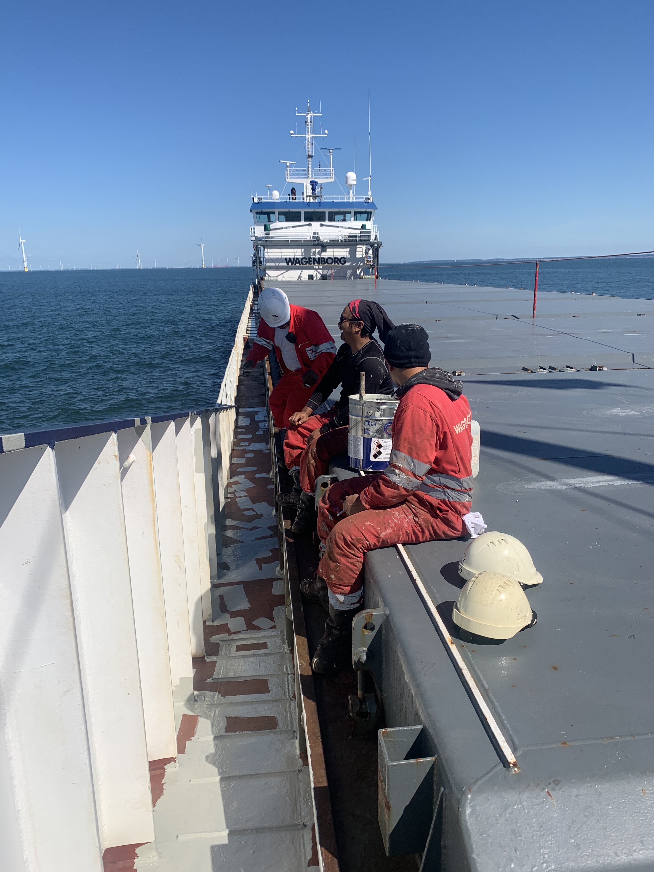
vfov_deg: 67.3
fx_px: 655
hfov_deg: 53.1
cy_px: 436
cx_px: 327
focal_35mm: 26
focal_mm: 4.25
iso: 25
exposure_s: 1/3788
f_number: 1.8
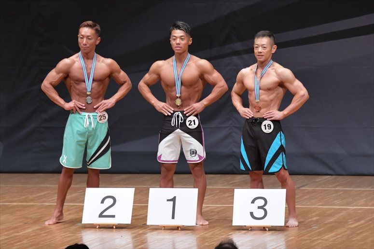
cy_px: 124
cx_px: 187
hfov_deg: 7.2
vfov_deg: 4.8
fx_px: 2959
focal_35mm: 285
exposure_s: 1/400
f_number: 5.6
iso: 6400
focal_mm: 190
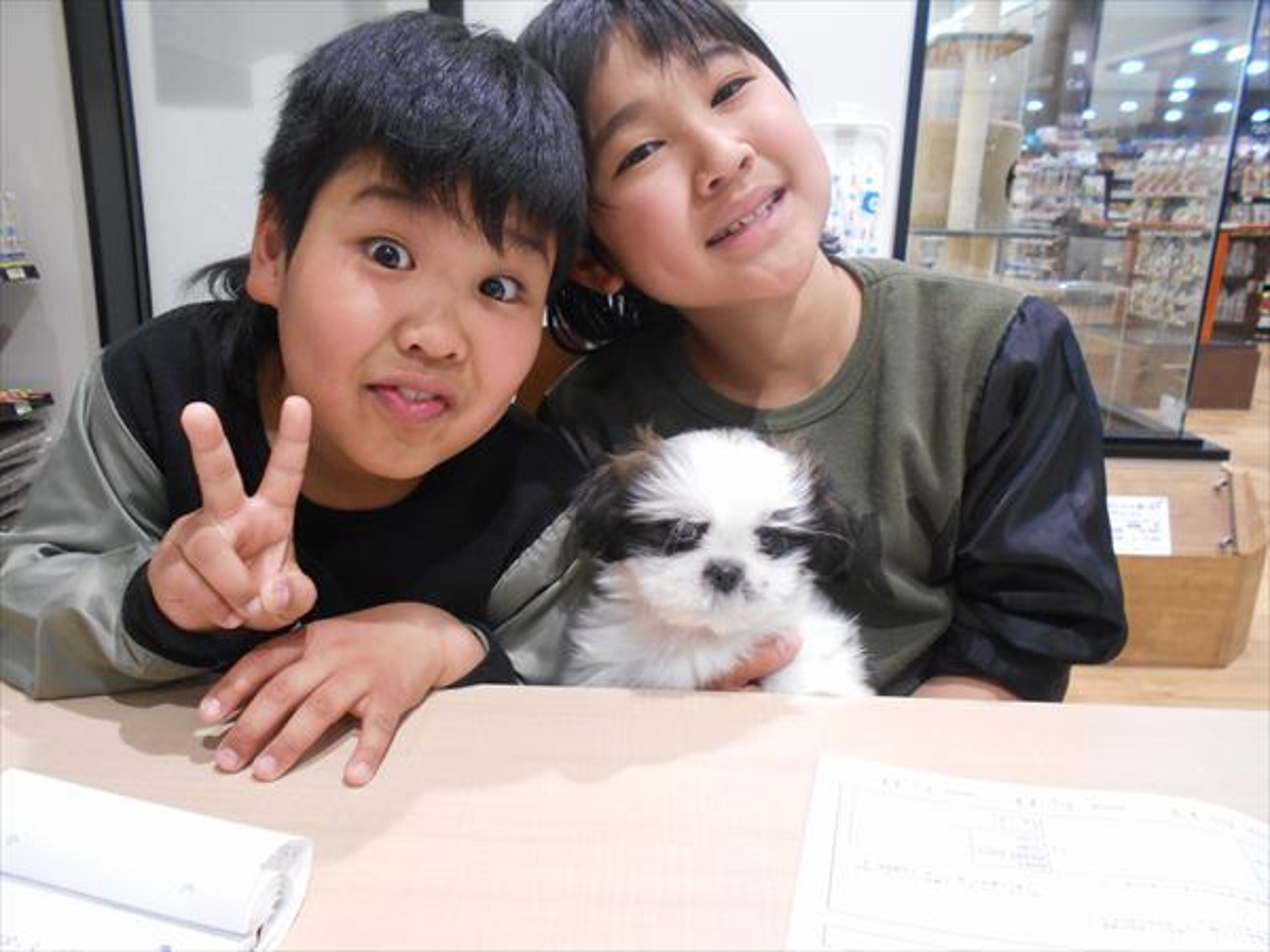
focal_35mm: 26
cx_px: 635
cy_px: 476
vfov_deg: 53.1
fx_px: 954
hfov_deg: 67.3
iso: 320
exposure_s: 1/30
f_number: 3.2
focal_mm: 4.6
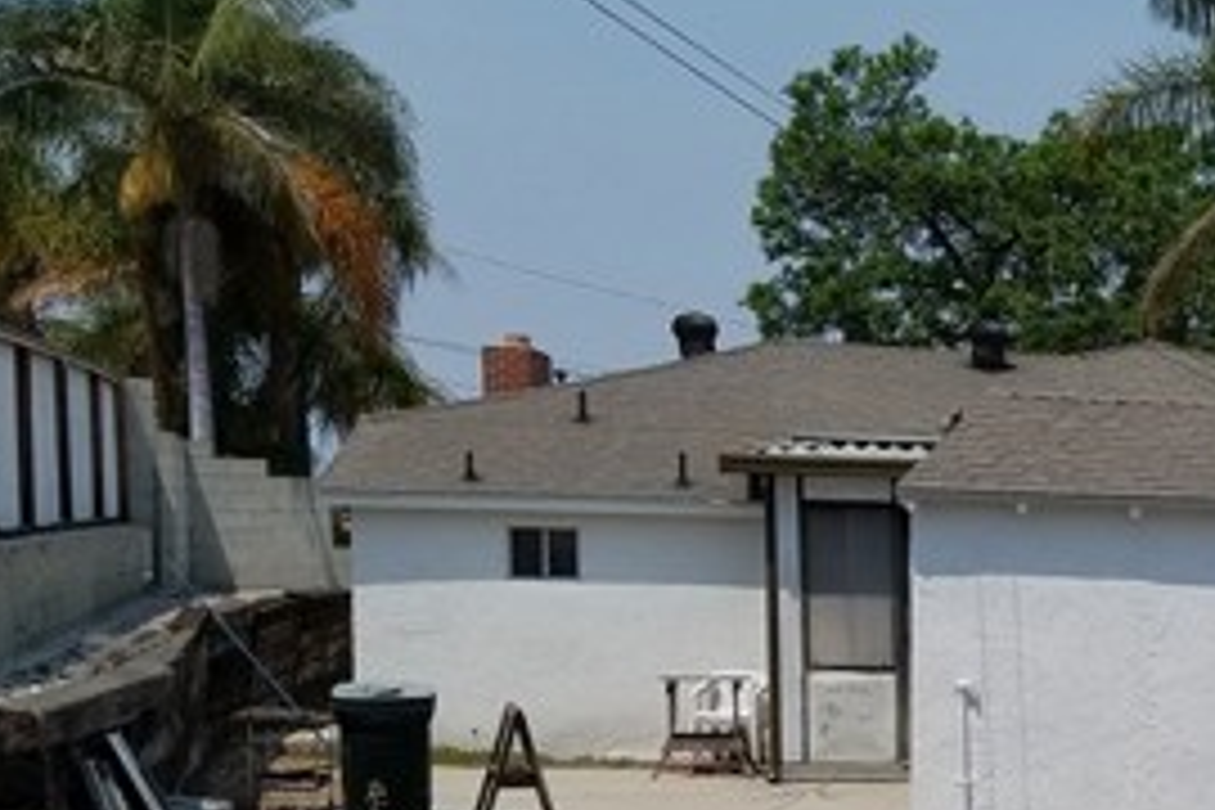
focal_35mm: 64
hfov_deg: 28.0
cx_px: 1413
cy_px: 729
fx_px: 2160
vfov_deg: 20.8
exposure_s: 1/5968
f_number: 1.7
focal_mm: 4.2
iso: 50
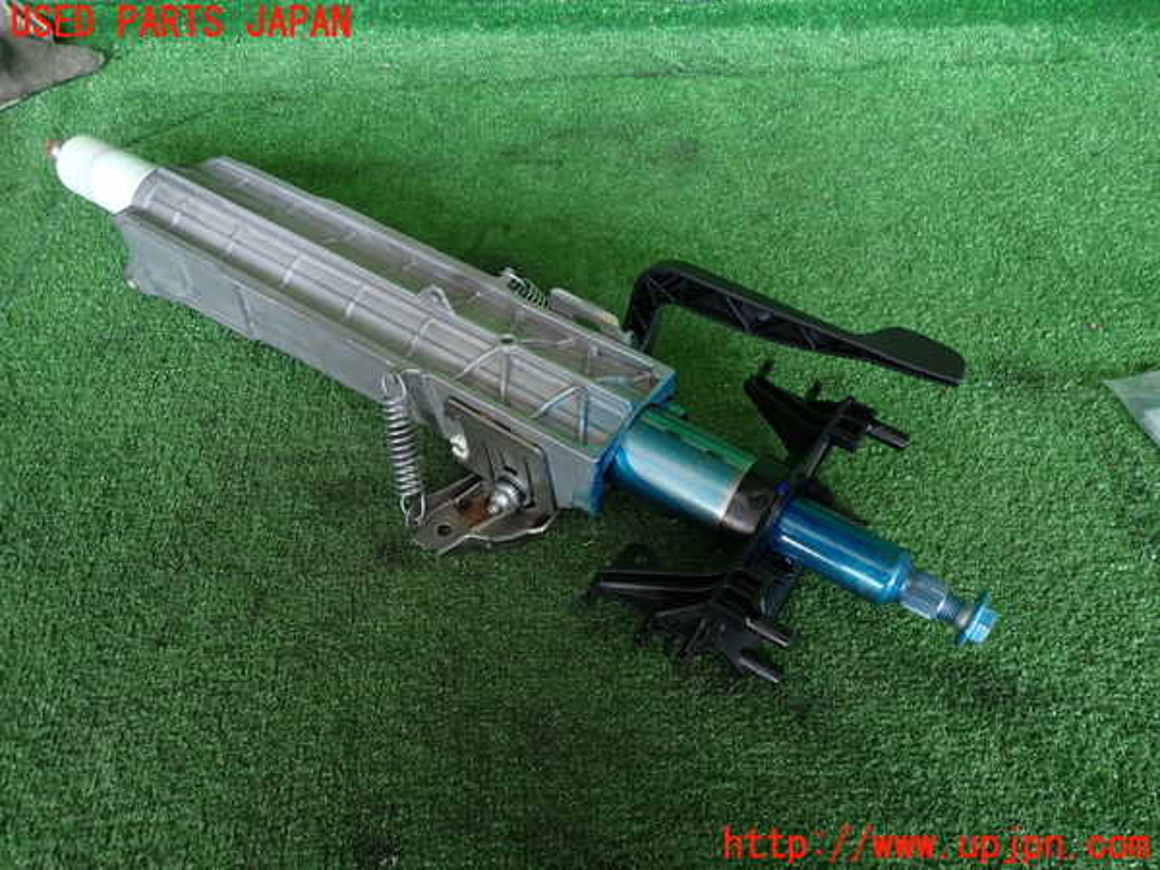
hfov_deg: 69.4
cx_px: 580
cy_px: 435
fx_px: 838
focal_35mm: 25
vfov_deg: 54.9
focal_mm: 4.5
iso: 100
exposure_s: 1/80
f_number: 2
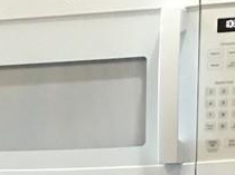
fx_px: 1499
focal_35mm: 221
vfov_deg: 6.2
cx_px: -123
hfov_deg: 8.7
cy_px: 522
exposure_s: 1/15
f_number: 2.2
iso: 80
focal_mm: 4.15
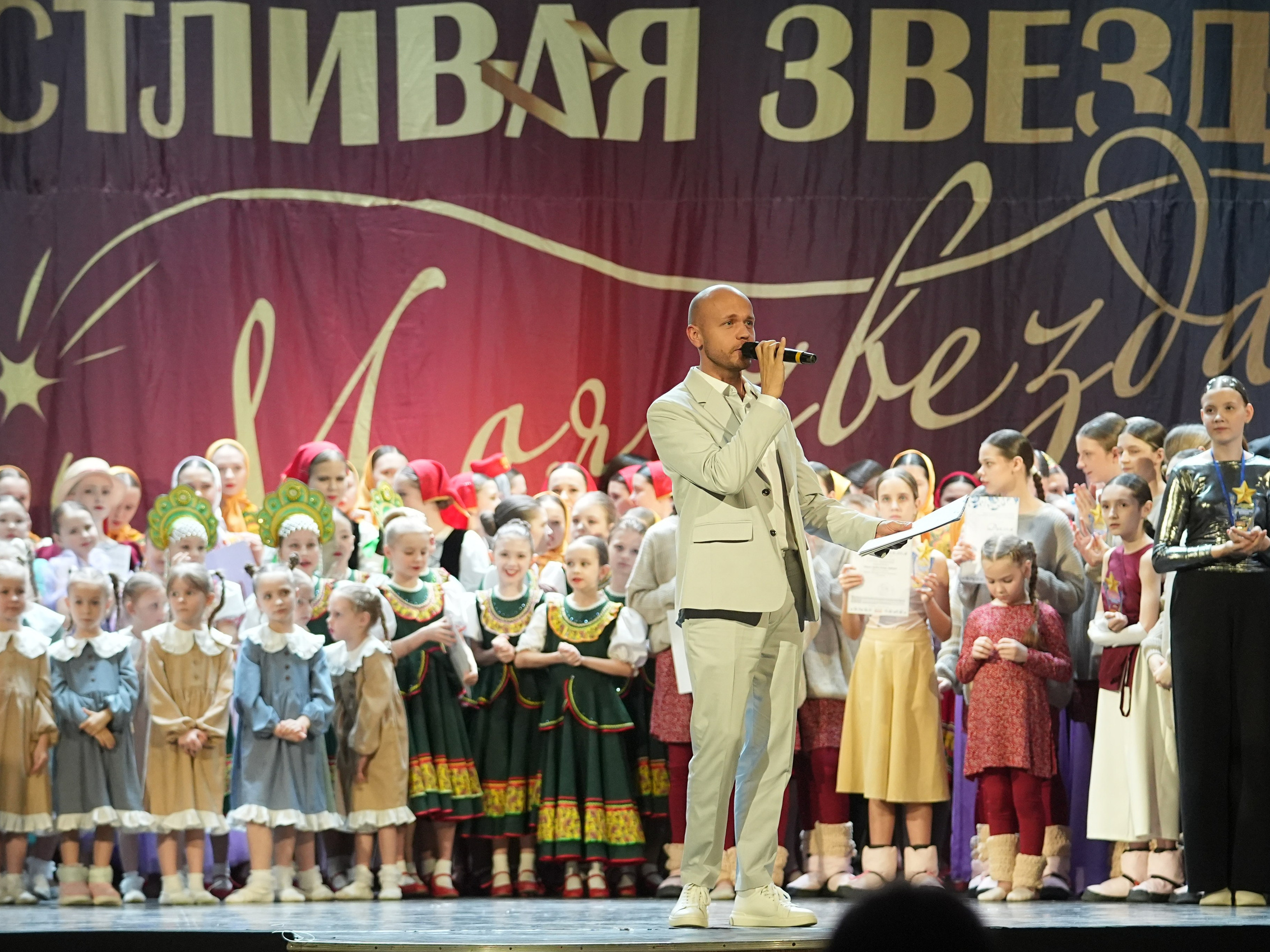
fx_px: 5539
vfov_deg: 9.8
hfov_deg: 13.1
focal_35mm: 151
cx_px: 655
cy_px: 477
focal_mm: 93
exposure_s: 1/400
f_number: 2.8
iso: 3200
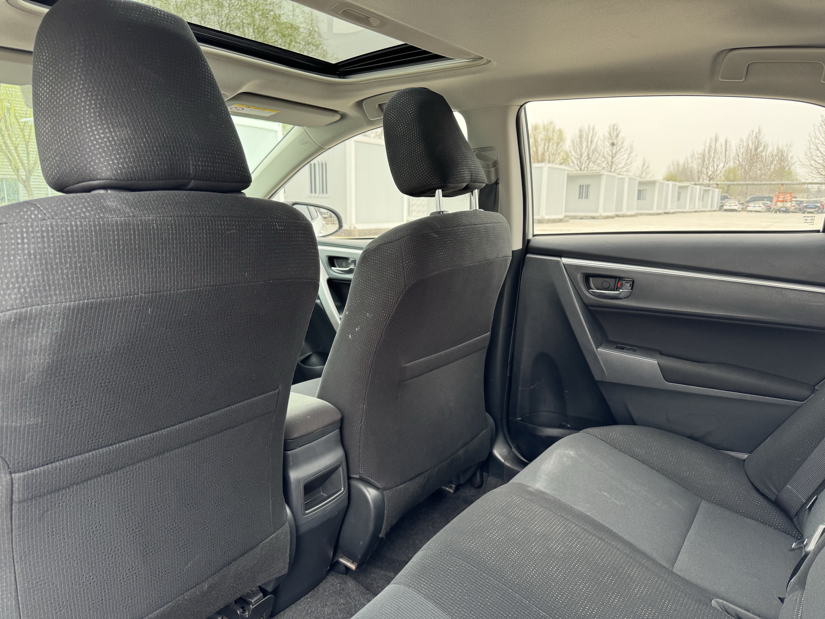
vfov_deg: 56.8
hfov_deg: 71.6
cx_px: 412
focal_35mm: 24
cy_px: 310
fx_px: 572
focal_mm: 6.76
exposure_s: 1/171
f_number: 1.78
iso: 100
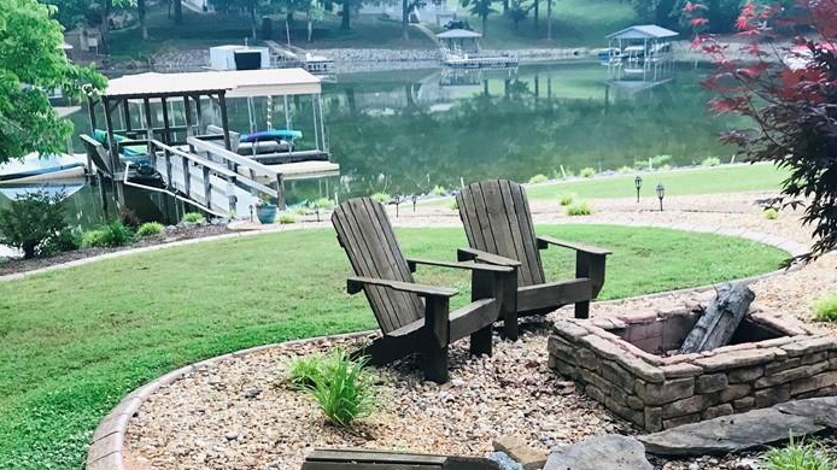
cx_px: 498
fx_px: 998
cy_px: 348
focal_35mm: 45
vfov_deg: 26.2
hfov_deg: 45.3
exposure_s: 1/30
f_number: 1.8
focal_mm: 3.99
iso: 25
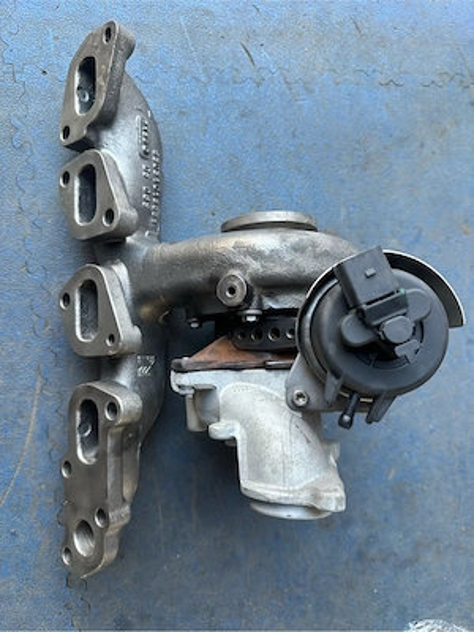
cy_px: 316
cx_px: 237
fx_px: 438
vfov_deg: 71.6
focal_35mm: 24
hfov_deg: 56.8
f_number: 1.78
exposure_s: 1/121
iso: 125
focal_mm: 6.86
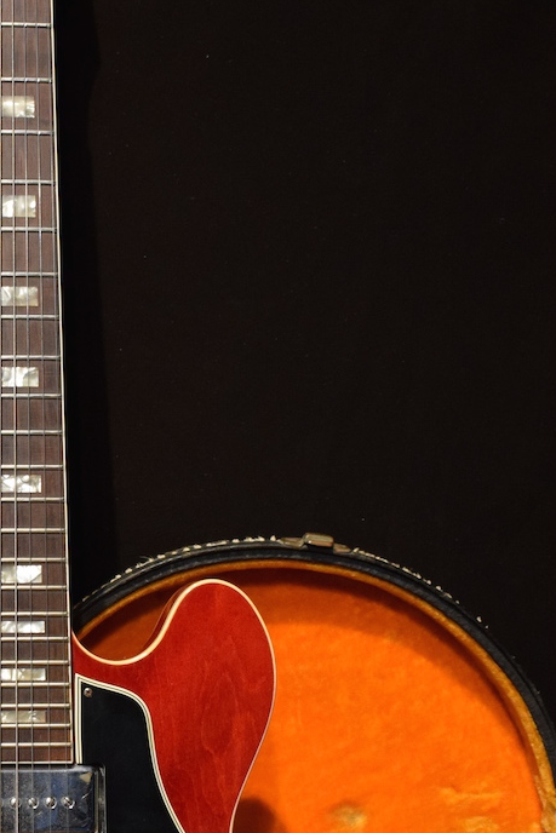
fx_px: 1968
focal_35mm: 85
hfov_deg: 15.8
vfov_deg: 23.8
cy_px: 571
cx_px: 31
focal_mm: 26
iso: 1800
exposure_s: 1/30
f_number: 4
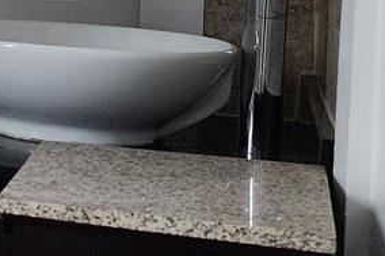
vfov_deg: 10.0
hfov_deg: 11.4
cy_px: -66
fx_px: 1443
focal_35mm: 135
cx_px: -649
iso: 500
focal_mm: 6.4
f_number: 1.8
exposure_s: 1/120
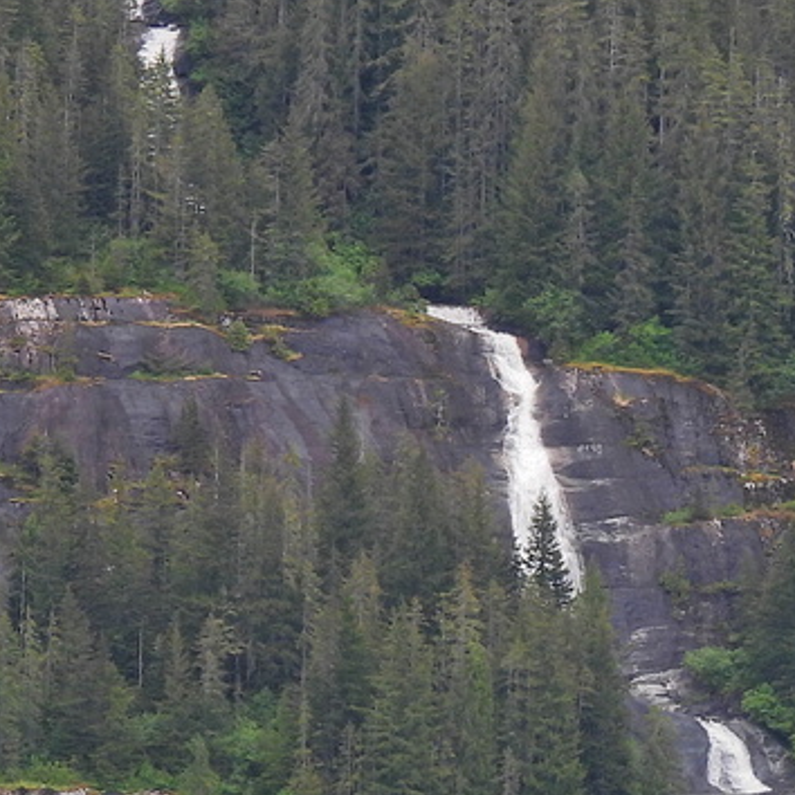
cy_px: 526
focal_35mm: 400
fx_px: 10393
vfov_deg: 4.4
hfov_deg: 4.4
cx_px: 456
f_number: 4
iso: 100
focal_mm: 22.3
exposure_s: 1/200
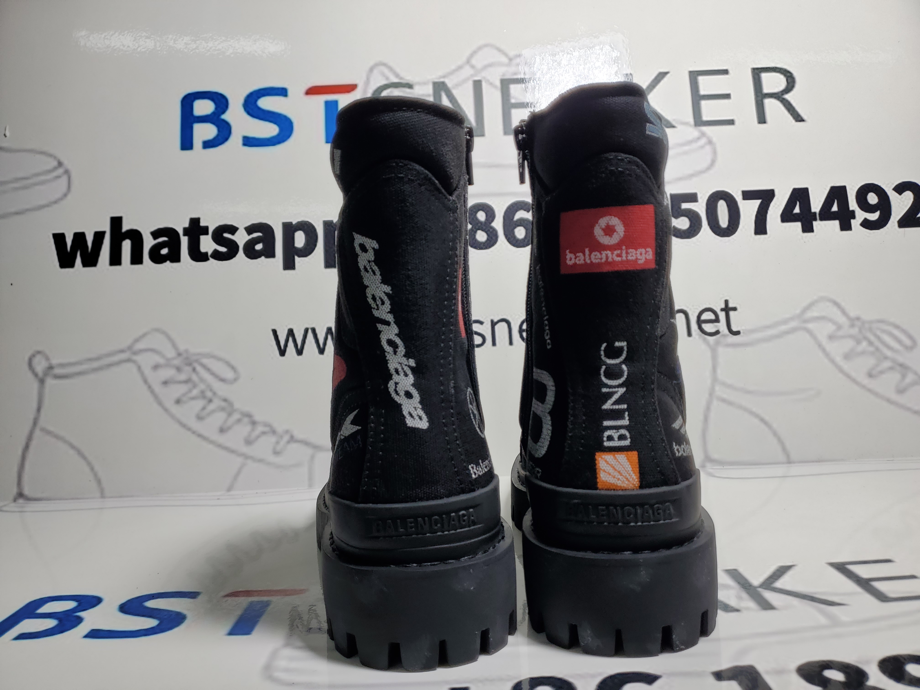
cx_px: 460
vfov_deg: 53.1
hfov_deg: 67.3
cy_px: 345
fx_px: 691
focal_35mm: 26
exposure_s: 1/613
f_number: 1.5
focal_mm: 4.3
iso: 50
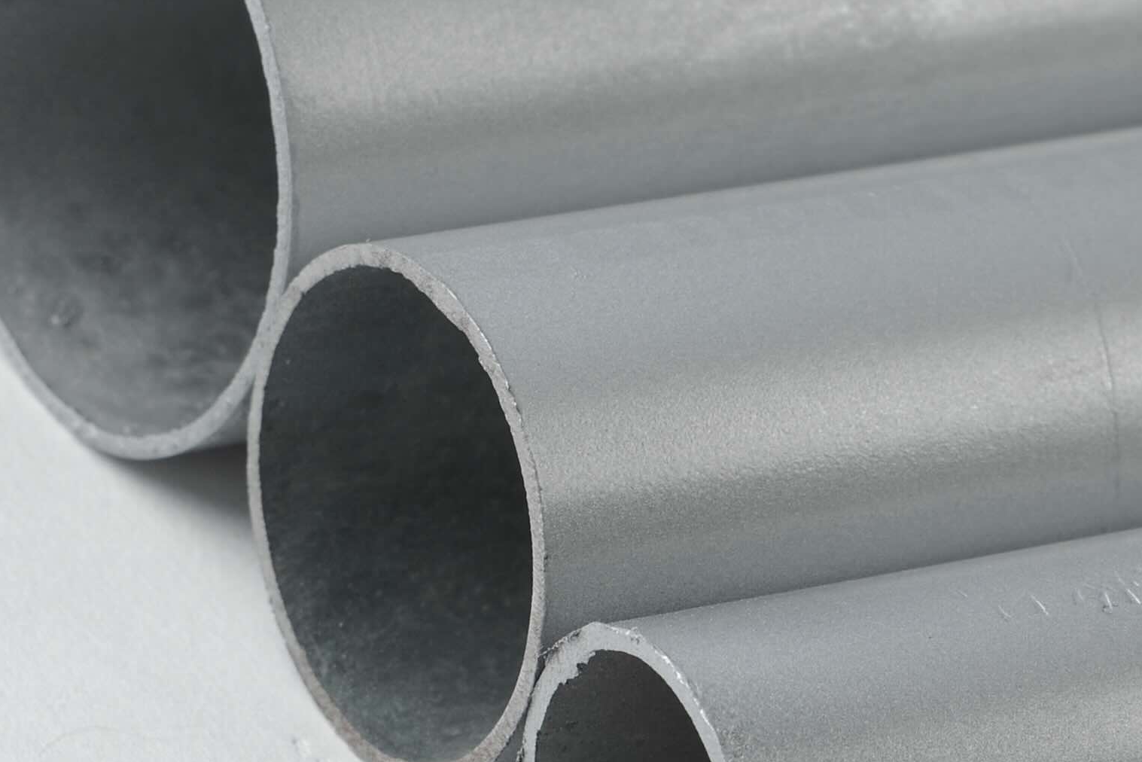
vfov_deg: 4.9
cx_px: 842
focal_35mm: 279
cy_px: 685
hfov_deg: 7.4
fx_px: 8852
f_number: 11
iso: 100
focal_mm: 70
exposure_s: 1/125
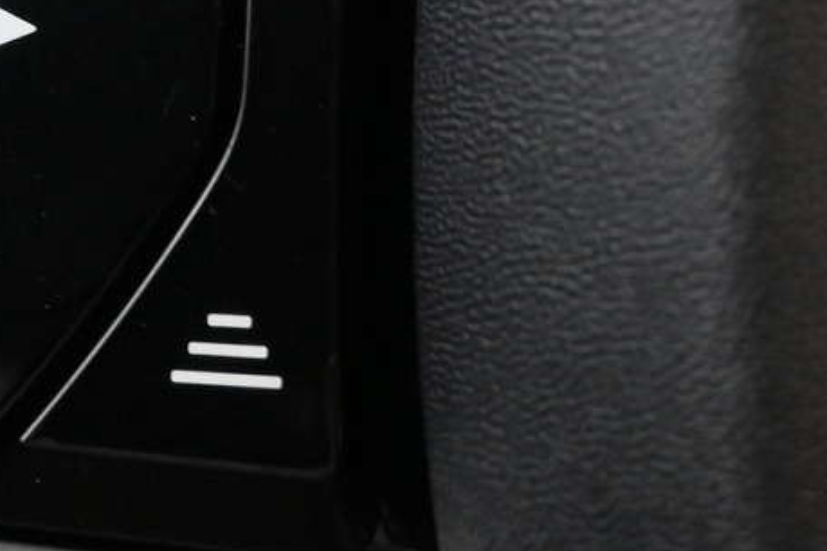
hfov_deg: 15.6
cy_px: -72
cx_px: -110
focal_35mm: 127
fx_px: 2917
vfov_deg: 10.6
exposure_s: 1/40
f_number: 4.2
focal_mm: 24
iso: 3200
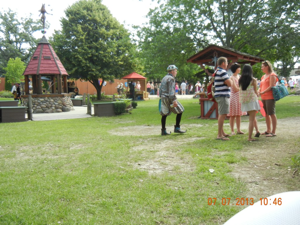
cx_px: 150
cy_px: 112
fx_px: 295
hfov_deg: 54.0
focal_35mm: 34
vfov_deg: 41.8
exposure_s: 1/260
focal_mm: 6.2
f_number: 3.6
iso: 160
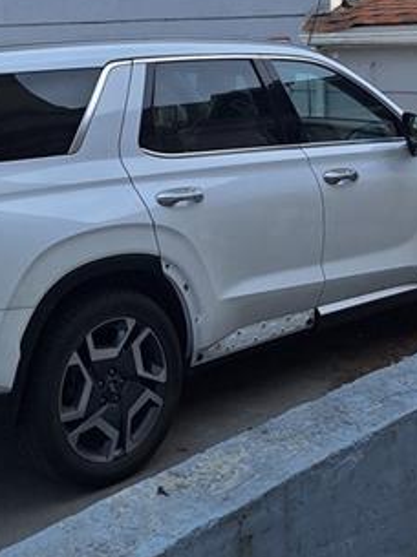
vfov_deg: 31.8
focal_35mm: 58
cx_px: 165
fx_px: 934
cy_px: 60
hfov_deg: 25.1
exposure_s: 1/3226
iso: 40
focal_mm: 5.54
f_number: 1.8
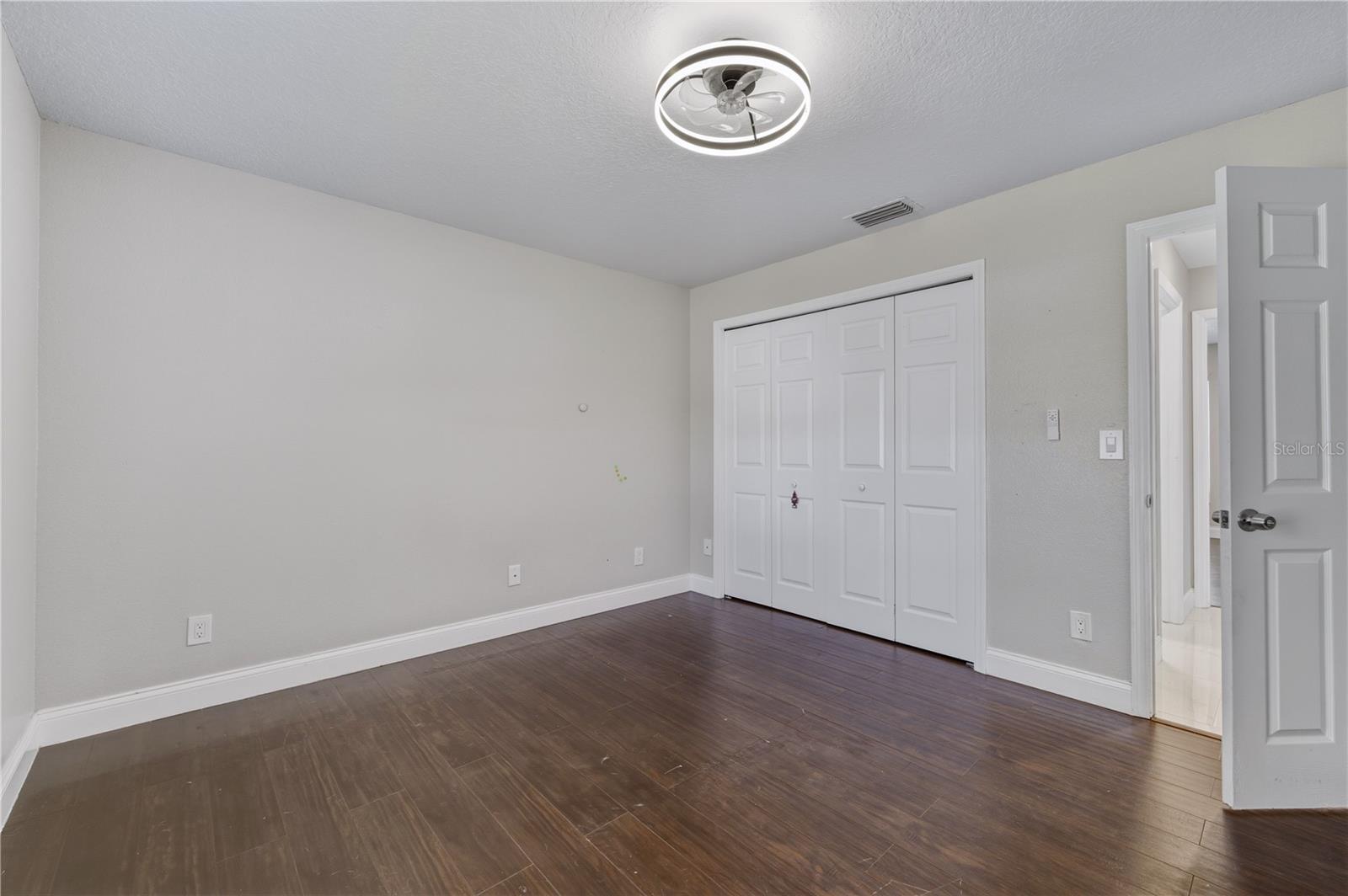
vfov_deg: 77.2
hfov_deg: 100.4
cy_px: 448
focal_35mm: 15
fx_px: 561
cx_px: 674
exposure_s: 1/30
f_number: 9
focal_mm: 15
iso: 200
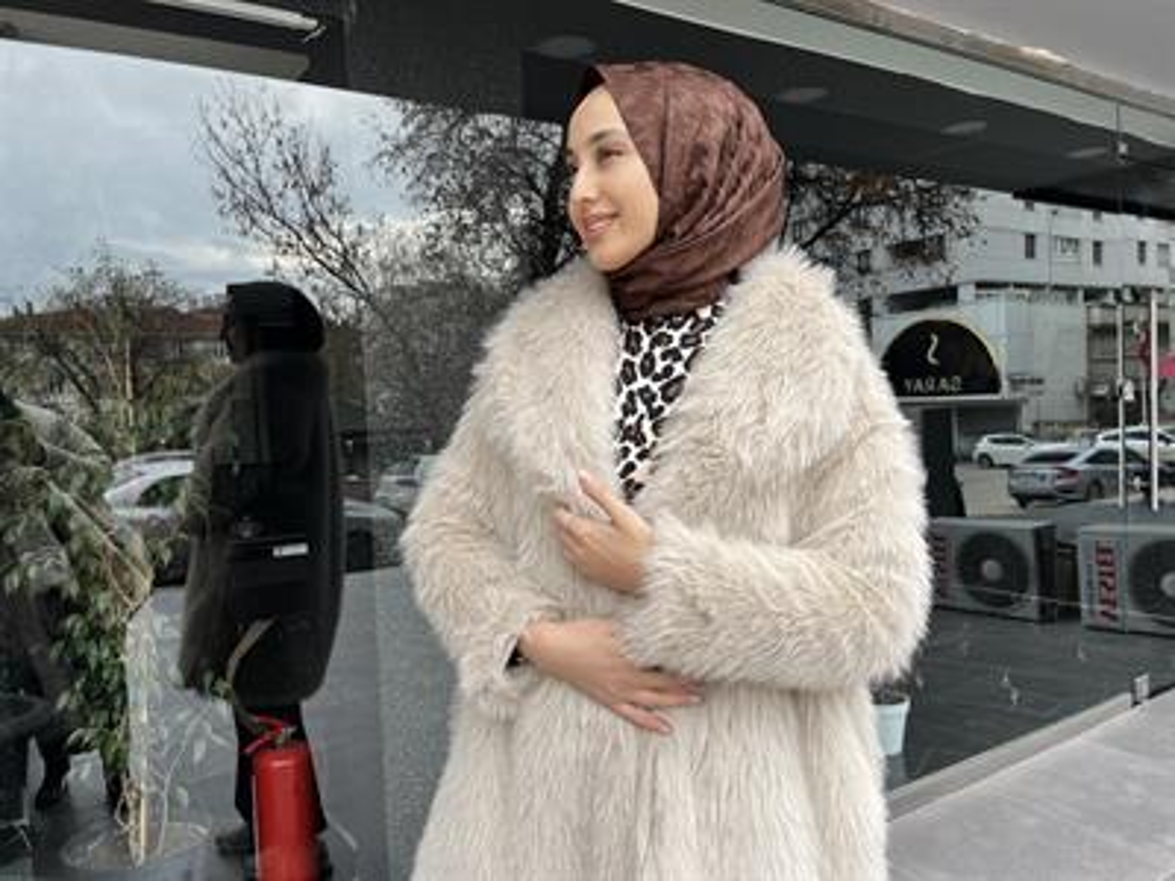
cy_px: 440
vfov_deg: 53.1
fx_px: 883
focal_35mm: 26
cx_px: 588
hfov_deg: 67.3
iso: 50
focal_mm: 5.1
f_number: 1.6
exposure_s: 1/343
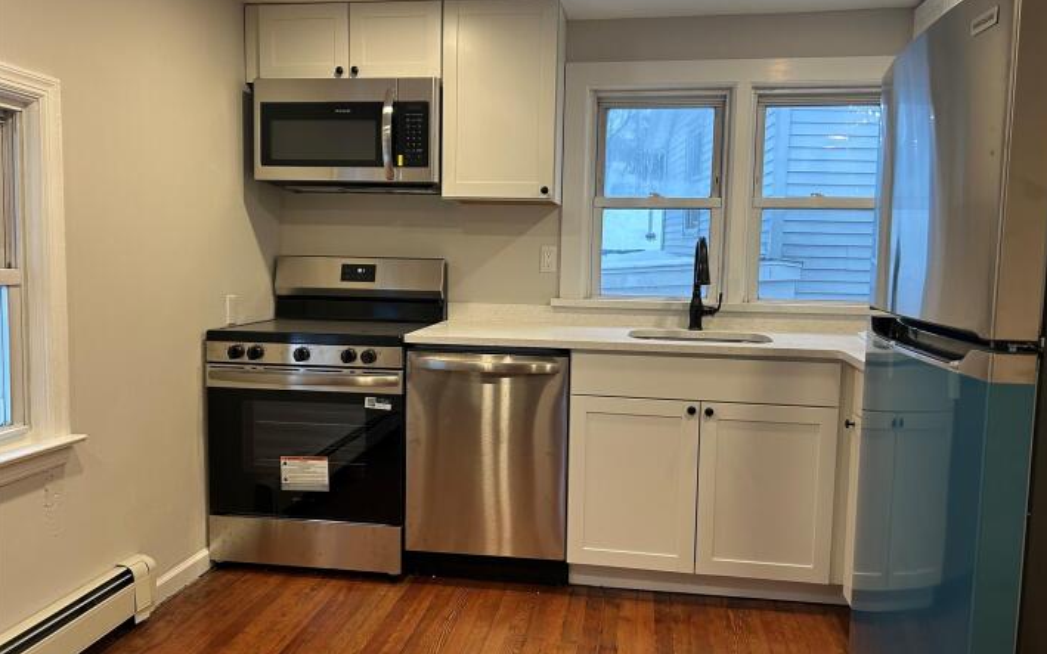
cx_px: 527
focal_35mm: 28
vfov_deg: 44.5
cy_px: 323
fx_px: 799
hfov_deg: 66.5
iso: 125
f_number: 1.5
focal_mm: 5.7
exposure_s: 1/120
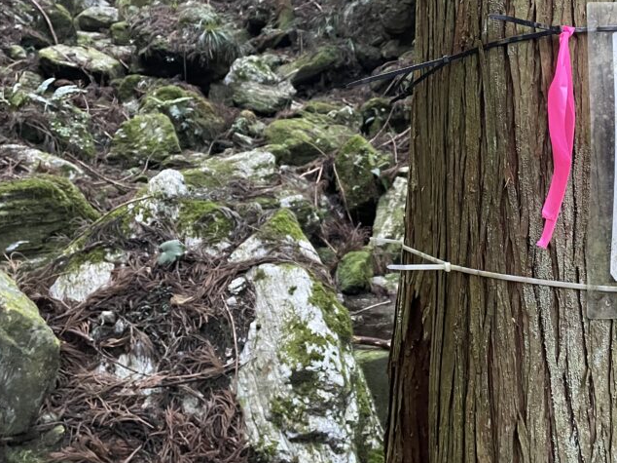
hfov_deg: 44.2
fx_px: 748
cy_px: 97
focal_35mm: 42
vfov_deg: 33.4
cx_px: 412
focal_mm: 4.2
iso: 500
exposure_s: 1/42
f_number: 1.6
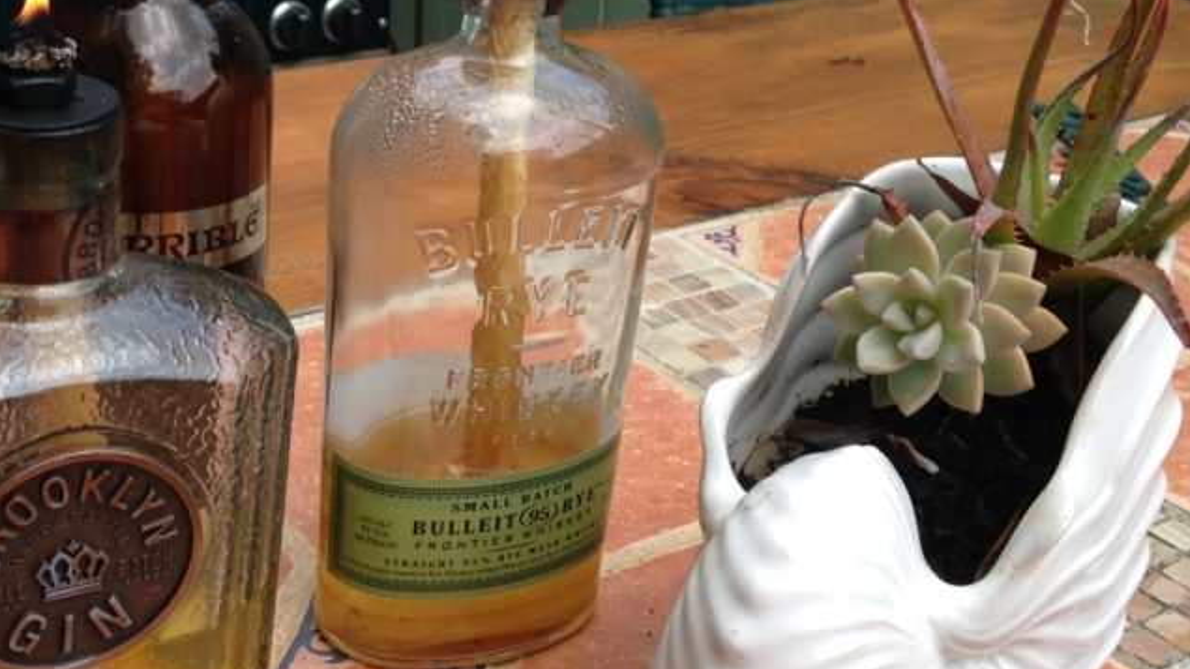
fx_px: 1830
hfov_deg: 35.8
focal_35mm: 58
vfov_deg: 20.6
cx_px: 444
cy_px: 210
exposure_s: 1/467
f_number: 2.4
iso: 50
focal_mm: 4.12
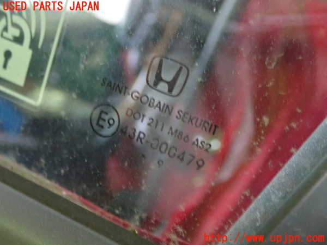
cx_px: 164
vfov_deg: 27.0
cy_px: 122
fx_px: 510
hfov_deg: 35.5
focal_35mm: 54
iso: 1250
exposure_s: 1/13
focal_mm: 9.65
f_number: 3.3
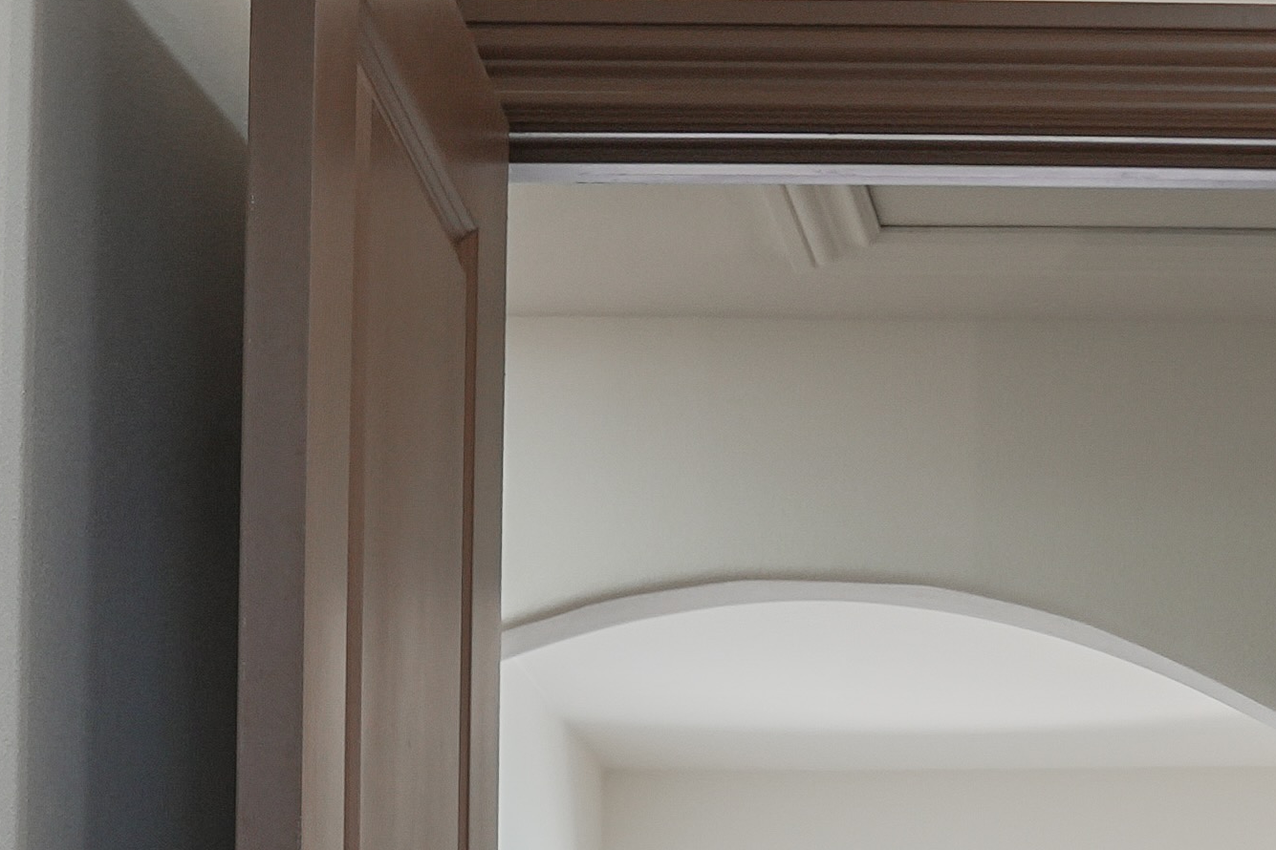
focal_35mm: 126
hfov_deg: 15.6
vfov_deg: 10.1
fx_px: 4466
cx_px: 1595
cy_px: 1652
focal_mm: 24
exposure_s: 1/10
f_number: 8
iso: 100
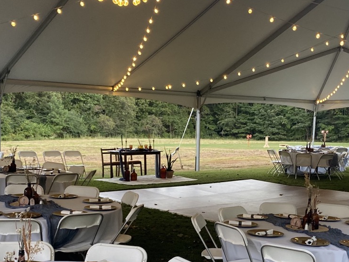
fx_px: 575
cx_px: 244
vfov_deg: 25.3
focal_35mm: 57
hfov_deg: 33.4
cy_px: 197
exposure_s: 1/60
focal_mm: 4.25
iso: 125
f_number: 1.8
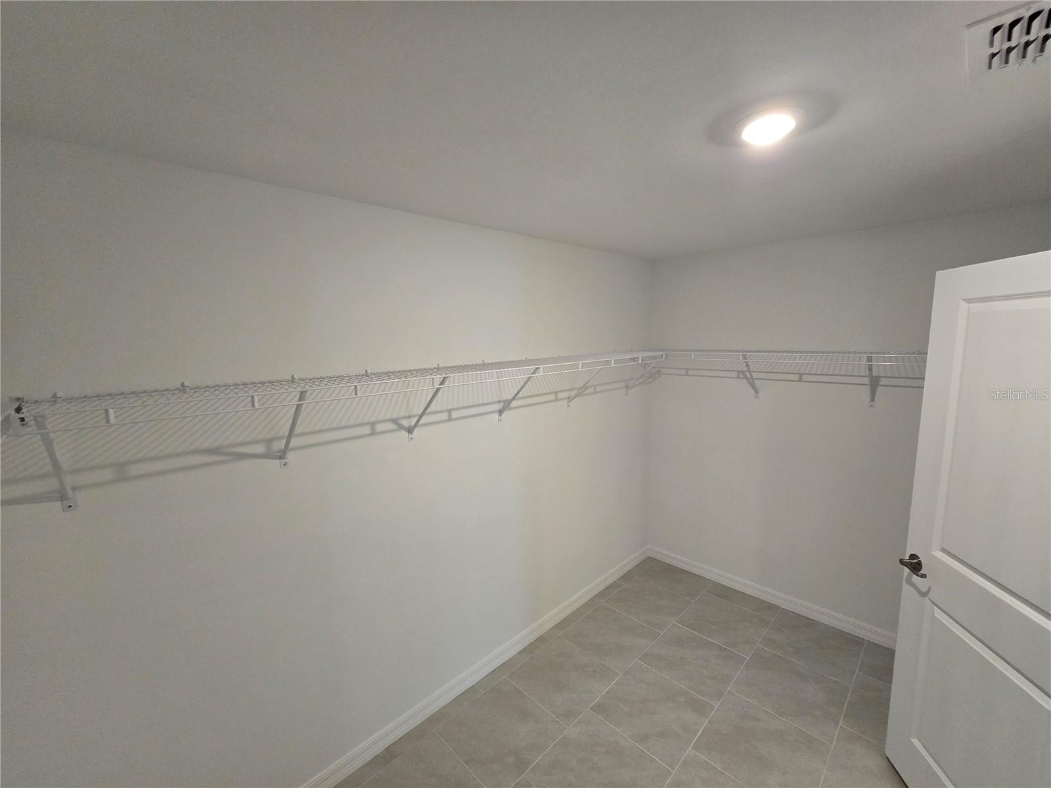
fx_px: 395
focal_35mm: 13
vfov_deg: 89.9
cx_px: 526
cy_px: 394
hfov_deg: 106.2
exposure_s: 1/60
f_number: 2.2
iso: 200
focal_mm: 2.2
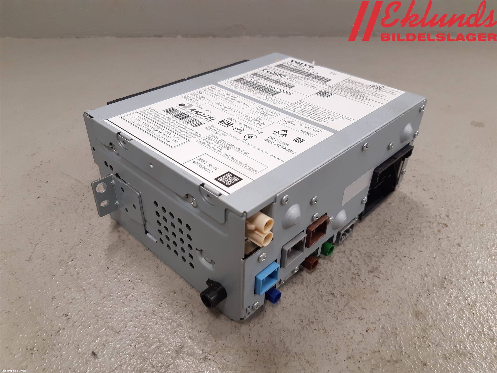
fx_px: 373
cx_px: 248
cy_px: 186
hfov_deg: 67.3
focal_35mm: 26
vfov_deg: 53.1
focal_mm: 3.93
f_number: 1.7
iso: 125
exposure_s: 1/50
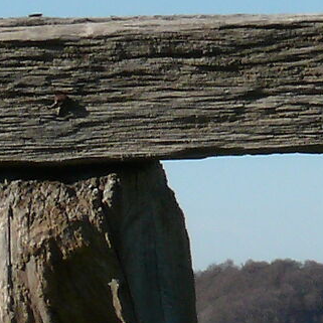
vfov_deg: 3.7
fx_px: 5025
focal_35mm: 476
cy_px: 196
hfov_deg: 3.6
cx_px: 993
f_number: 9
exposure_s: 1/250
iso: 100
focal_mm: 15.3
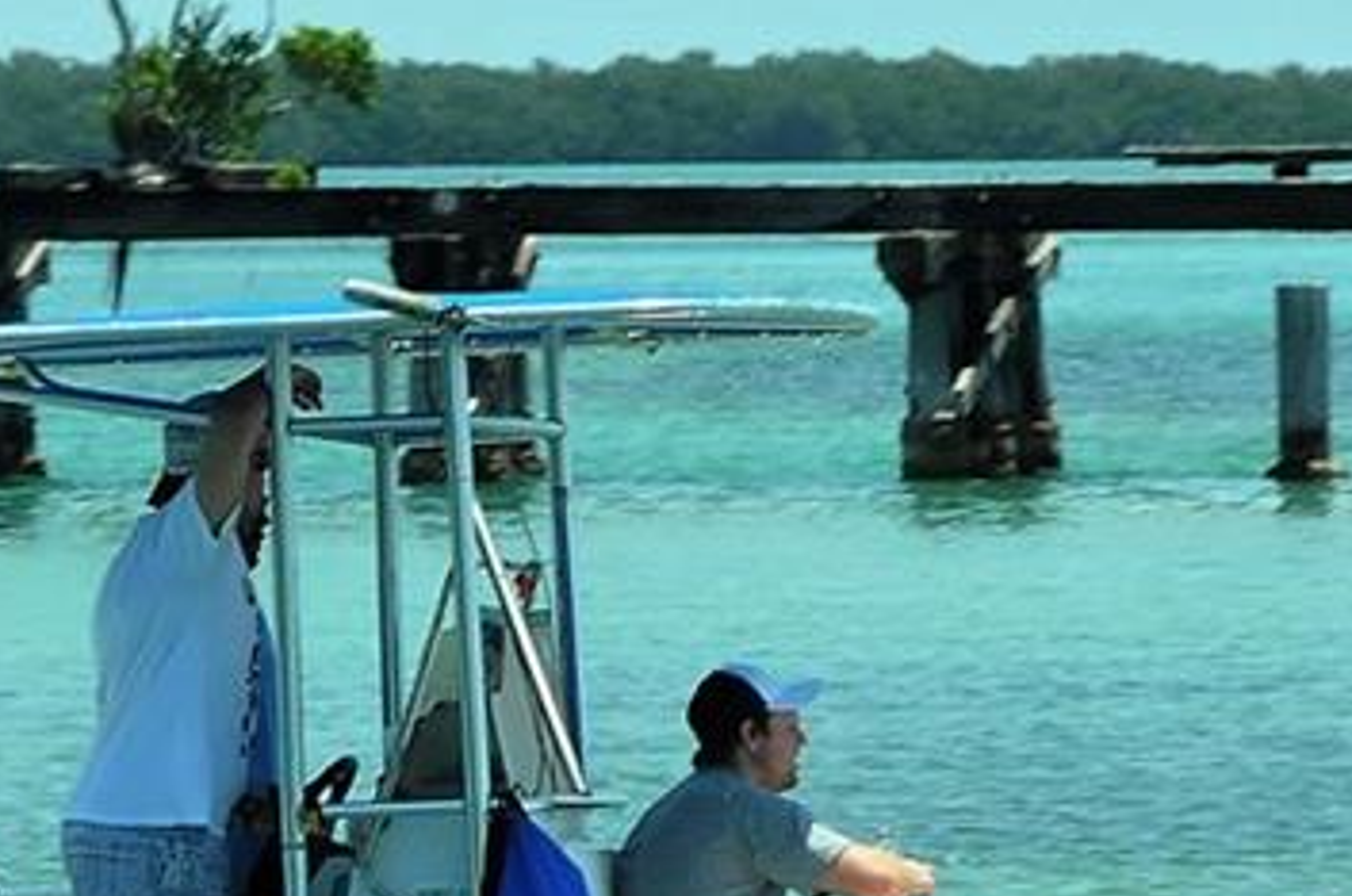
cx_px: 199
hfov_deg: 2.9
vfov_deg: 1.9
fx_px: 26776
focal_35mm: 714
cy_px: 710
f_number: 11
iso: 200
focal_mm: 105
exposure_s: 1/250
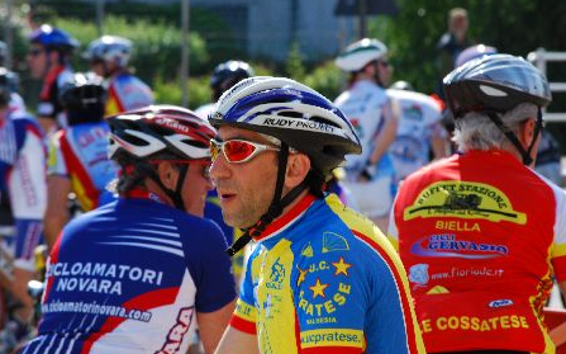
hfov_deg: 6.8
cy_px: 178
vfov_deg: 4.3
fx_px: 4749
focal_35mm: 308
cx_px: 282
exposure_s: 1/100
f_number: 13
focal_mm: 200
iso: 200
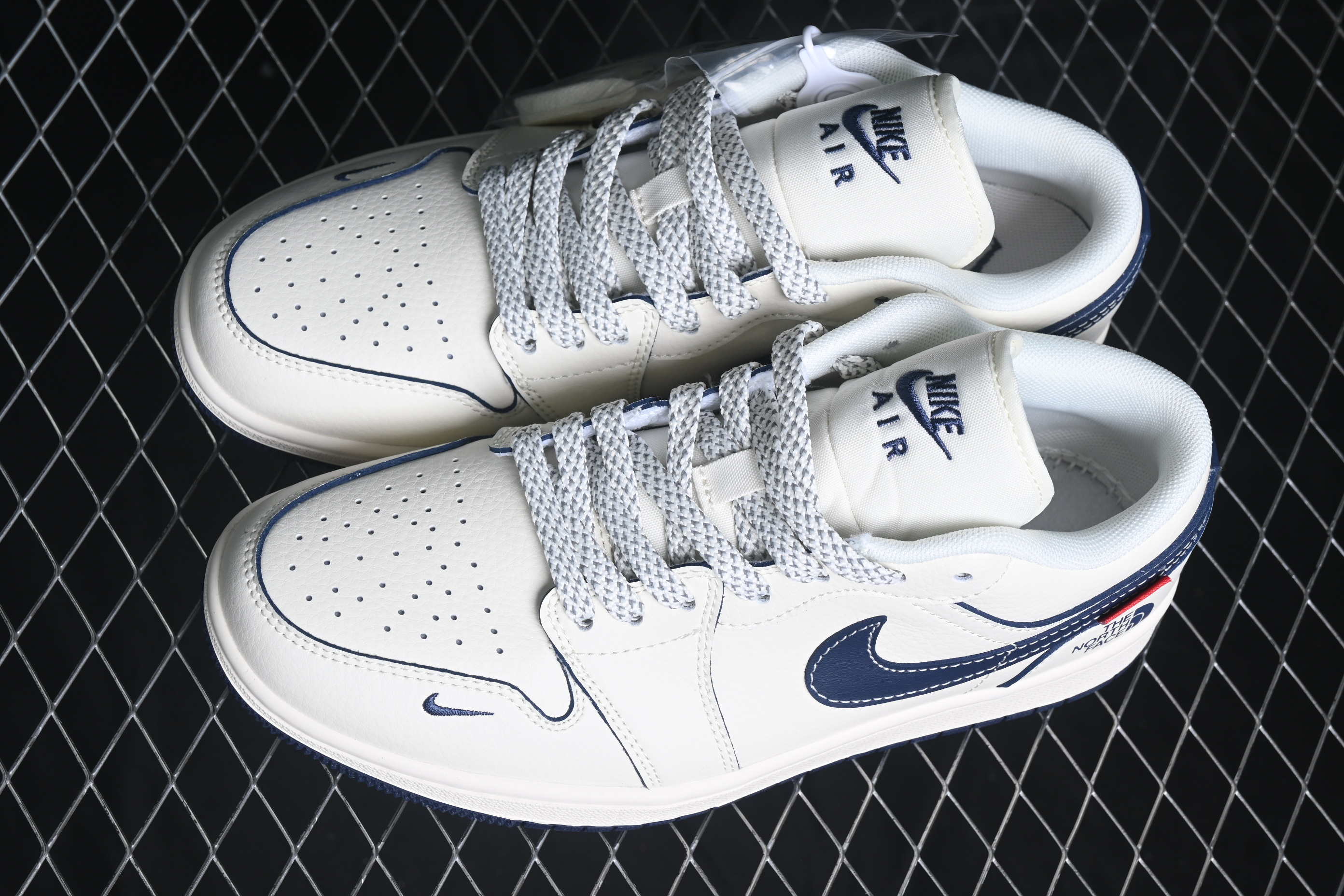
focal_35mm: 75
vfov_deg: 18.2
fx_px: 2800
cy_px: 448
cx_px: 672
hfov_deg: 27.0
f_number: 7.1
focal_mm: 50
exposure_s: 1/80
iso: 160
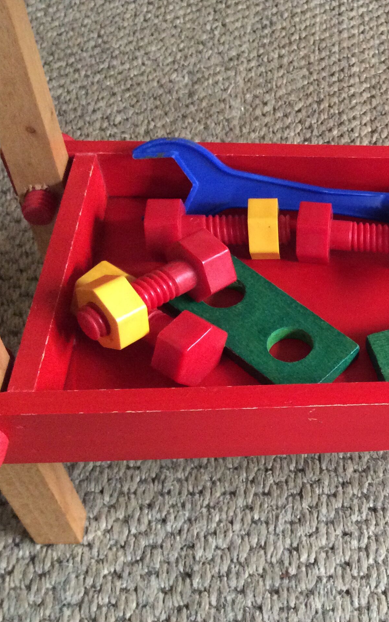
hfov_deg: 26.3
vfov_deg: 43.5
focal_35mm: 46
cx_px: 400
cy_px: 313
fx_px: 780
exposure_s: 1/17
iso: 320
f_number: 2.4
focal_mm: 3.3
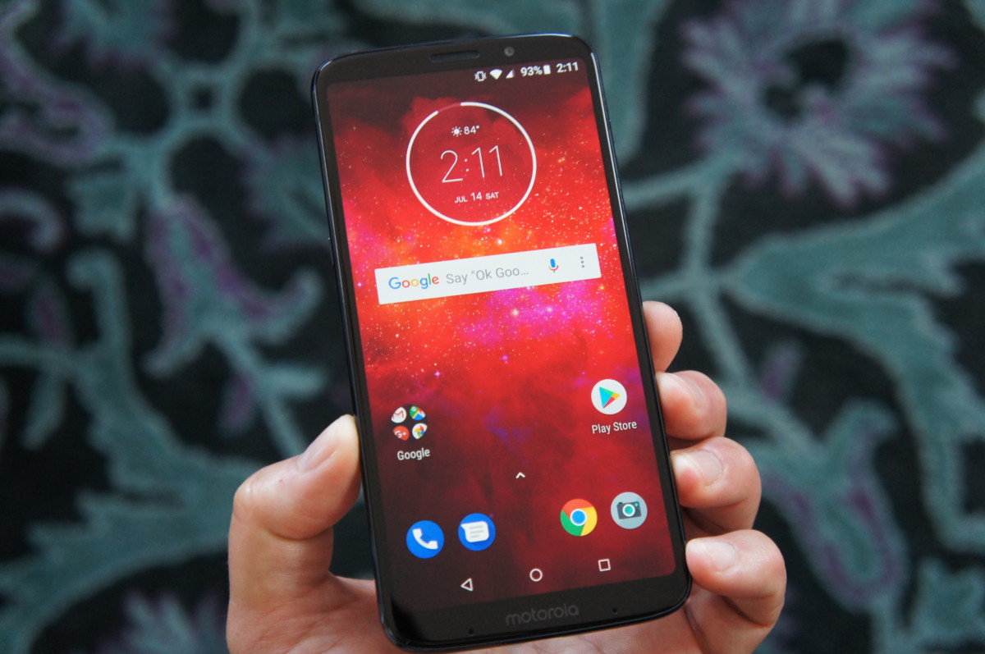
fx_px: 1435
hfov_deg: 37.9
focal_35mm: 52
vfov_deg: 25.7
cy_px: 327
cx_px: 492
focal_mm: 35
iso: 1600
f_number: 4.5
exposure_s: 1/50
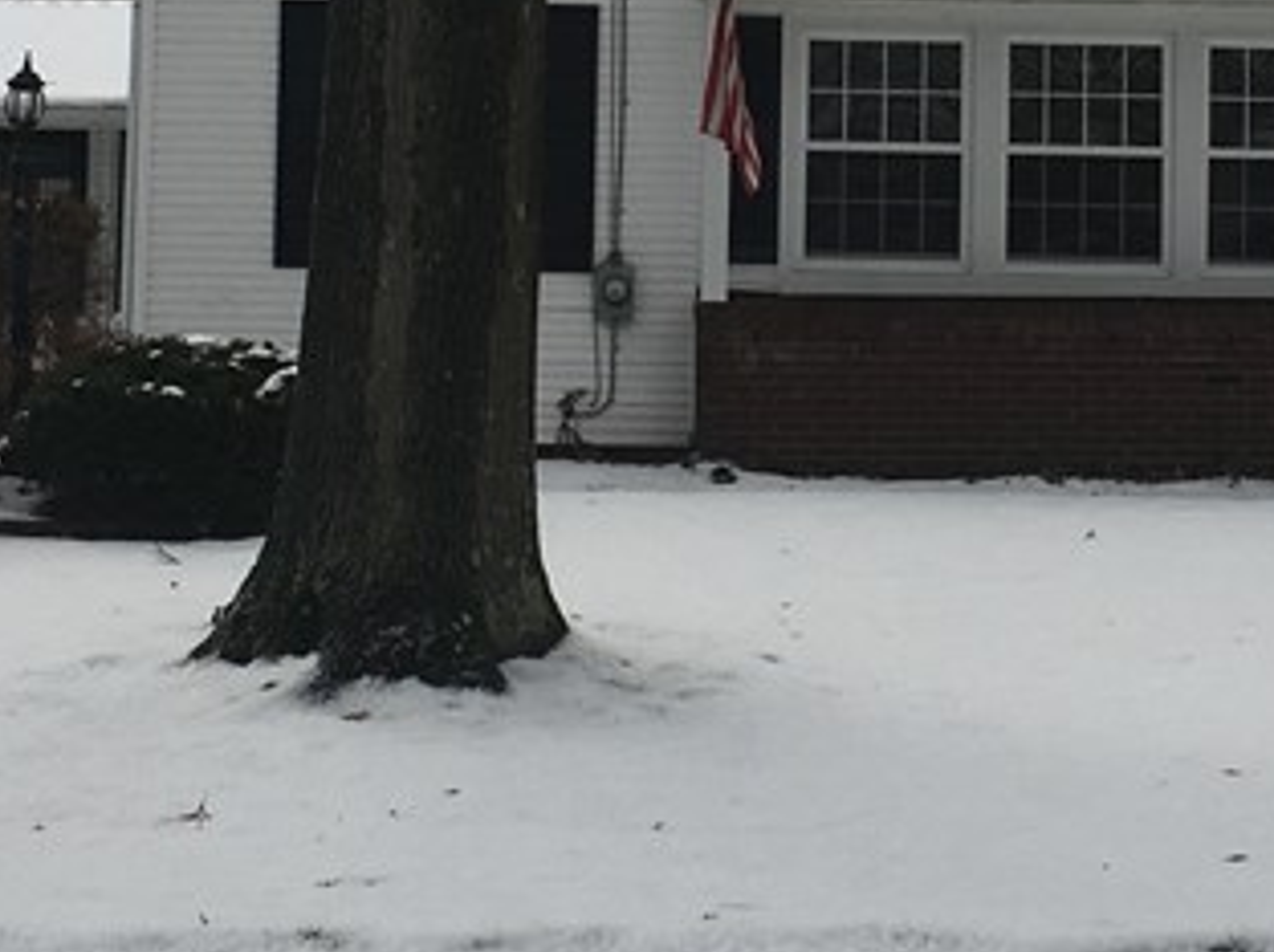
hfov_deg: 20.7
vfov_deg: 15.4
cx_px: 745
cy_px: 138
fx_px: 3492
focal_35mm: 95
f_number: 2.2
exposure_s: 1/1603
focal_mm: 4.15
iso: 25
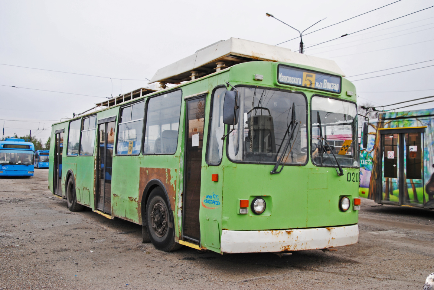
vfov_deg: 35.9
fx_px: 446
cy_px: 141
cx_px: 221
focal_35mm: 37
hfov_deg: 51.9
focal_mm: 24
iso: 100
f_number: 5.6
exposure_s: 1/125
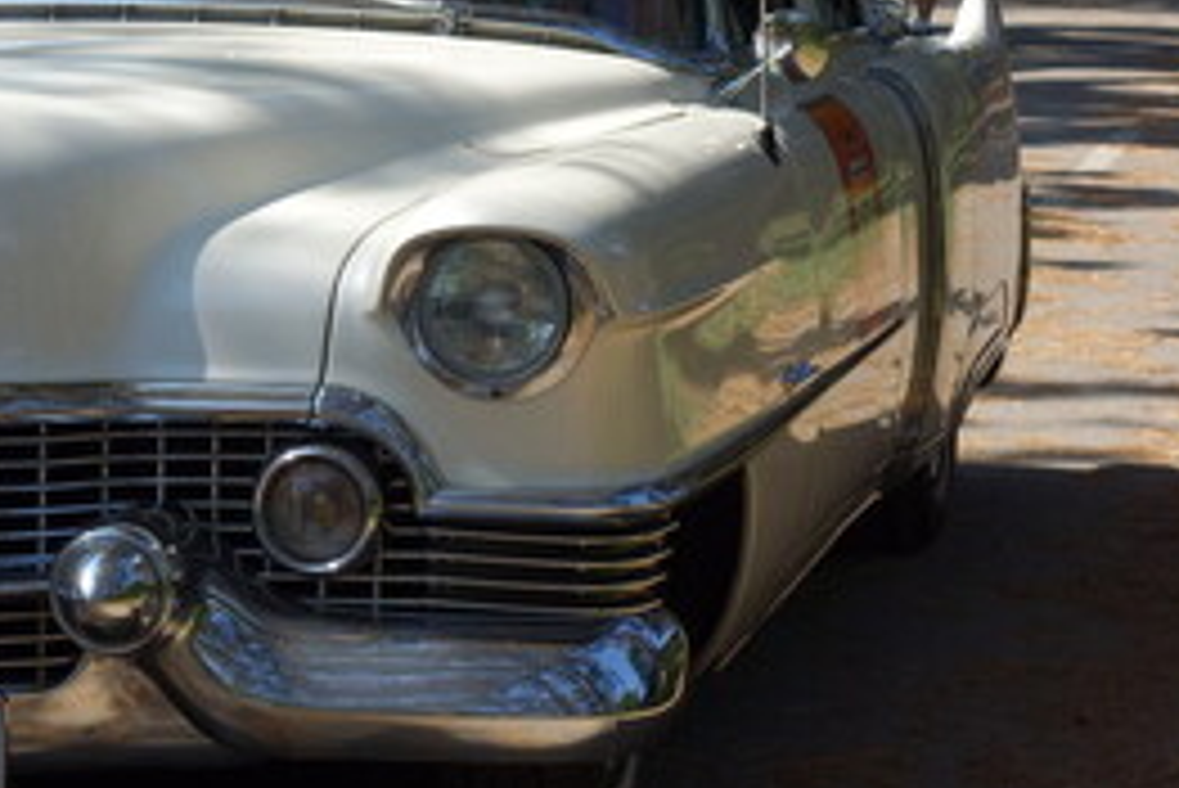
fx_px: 5407
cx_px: 0
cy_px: 203
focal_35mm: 165
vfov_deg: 8.3
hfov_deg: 12.3
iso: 125
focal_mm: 26.89
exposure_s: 1/320
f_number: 5.6
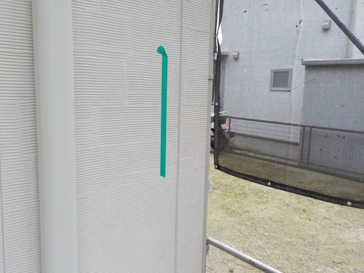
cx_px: 182
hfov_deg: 60.0
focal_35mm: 30
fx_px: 315
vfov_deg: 46.8
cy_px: 136
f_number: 3.3
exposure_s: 1/80
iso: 125
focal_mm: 4.1
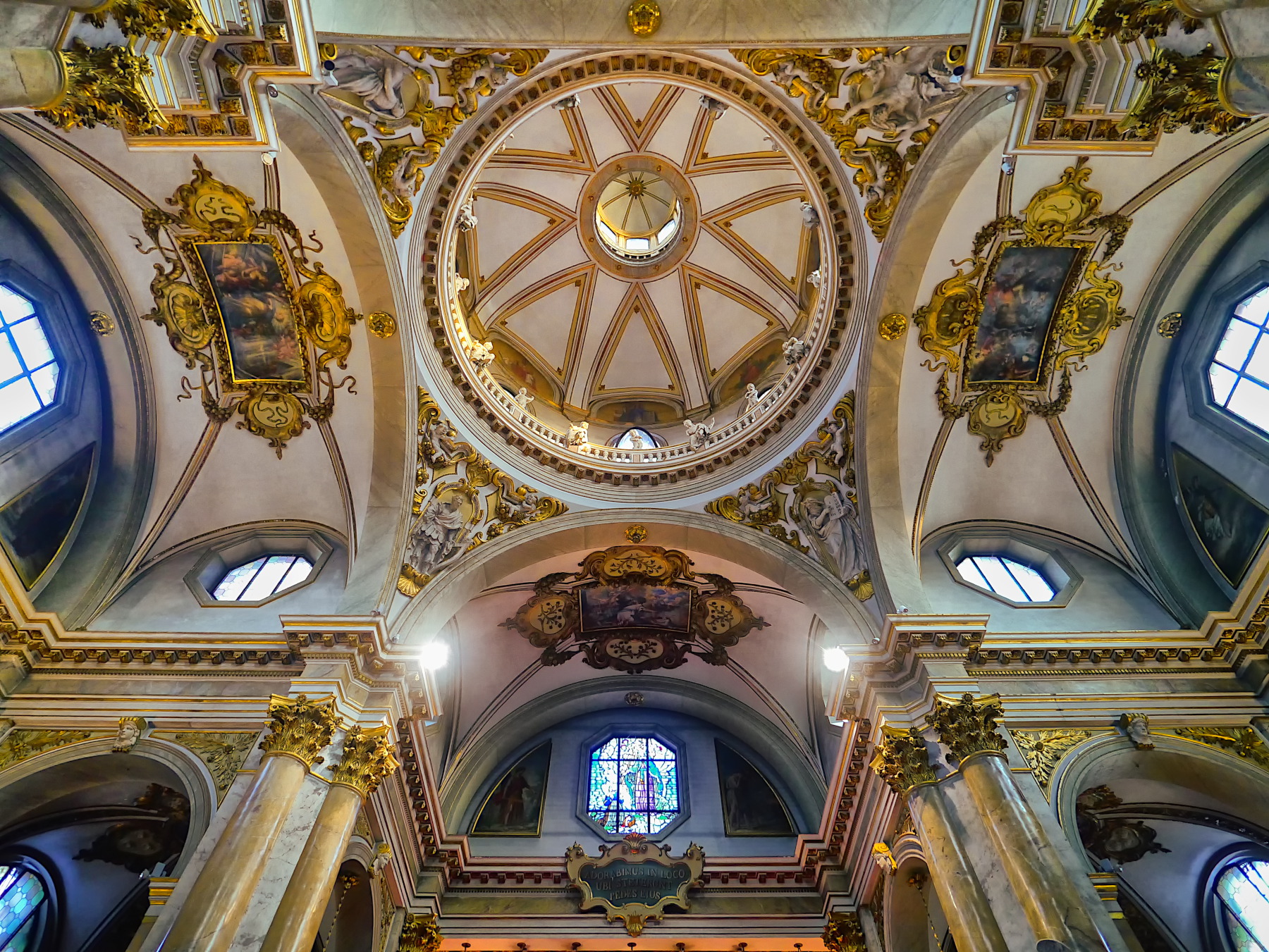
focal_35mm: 18
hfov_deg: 87.7
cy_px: 476
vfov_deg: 71.6
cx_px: 634
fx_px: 660
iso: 800
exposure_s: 1/20
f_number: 2
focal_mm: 9
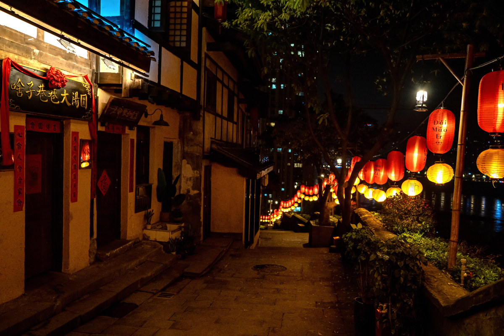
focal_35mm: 28
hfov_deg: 65.5
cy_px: 168
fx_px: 392
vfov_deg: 46.4
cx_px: 252
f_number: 4
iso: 6400
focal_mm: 28
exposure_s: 1/80
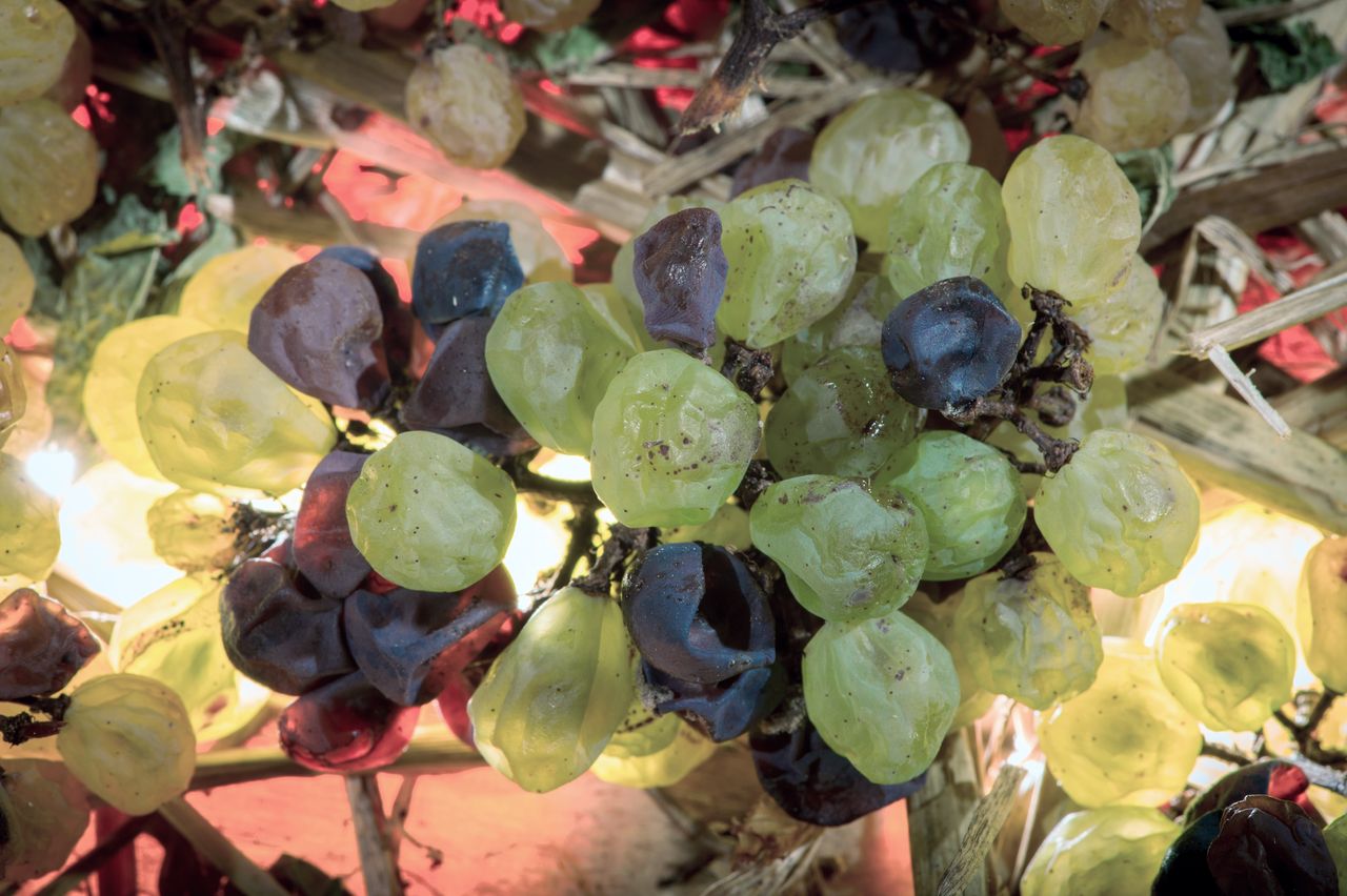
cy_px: 448
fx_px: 3927
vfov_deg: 13.0
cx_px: 674
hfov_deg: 19.5
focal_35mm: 105
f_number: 16
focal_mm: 105
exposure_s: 1/250
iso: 400
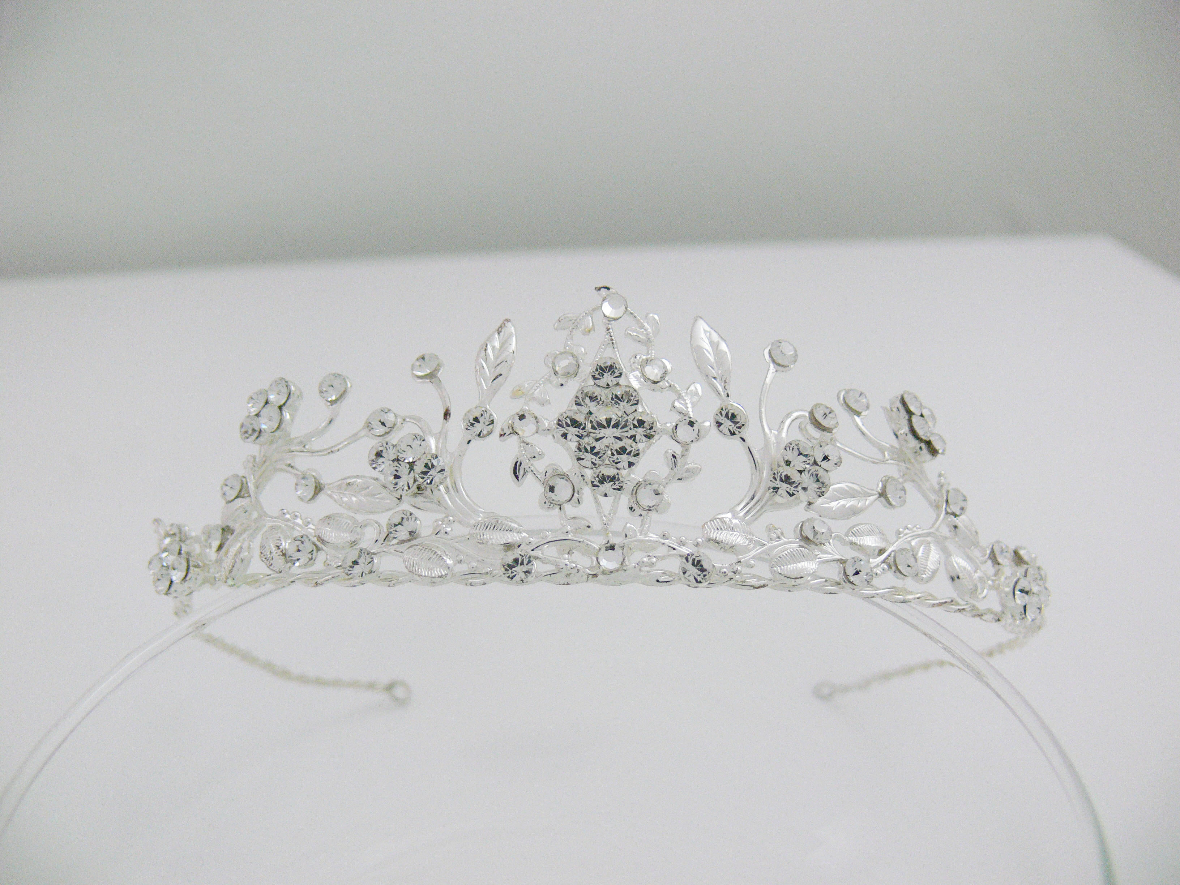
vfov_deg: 40.7
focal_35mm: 35
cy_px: 442
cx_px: 590
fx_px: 1193
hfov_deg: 52.6
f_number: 2.8
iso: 200
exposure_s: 1/15
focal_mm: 7.4
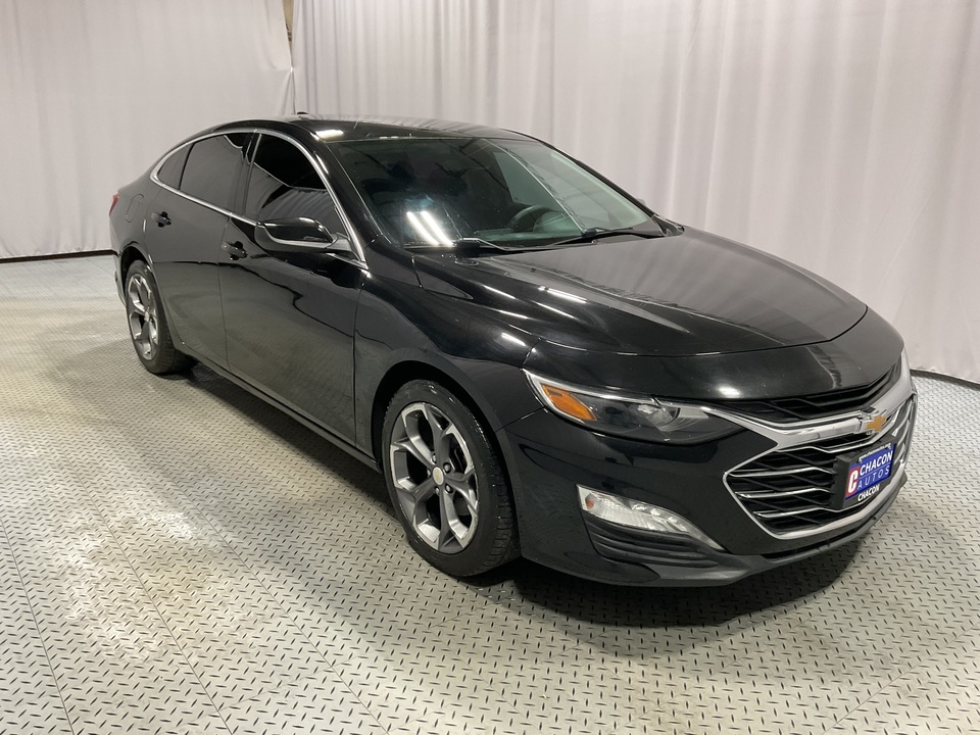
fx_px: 821
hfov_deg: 61.7
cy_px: 368
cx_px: 490
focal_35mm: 29
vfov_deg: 48.2
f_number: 1.8
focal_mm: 3
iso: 80
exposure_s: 1/60
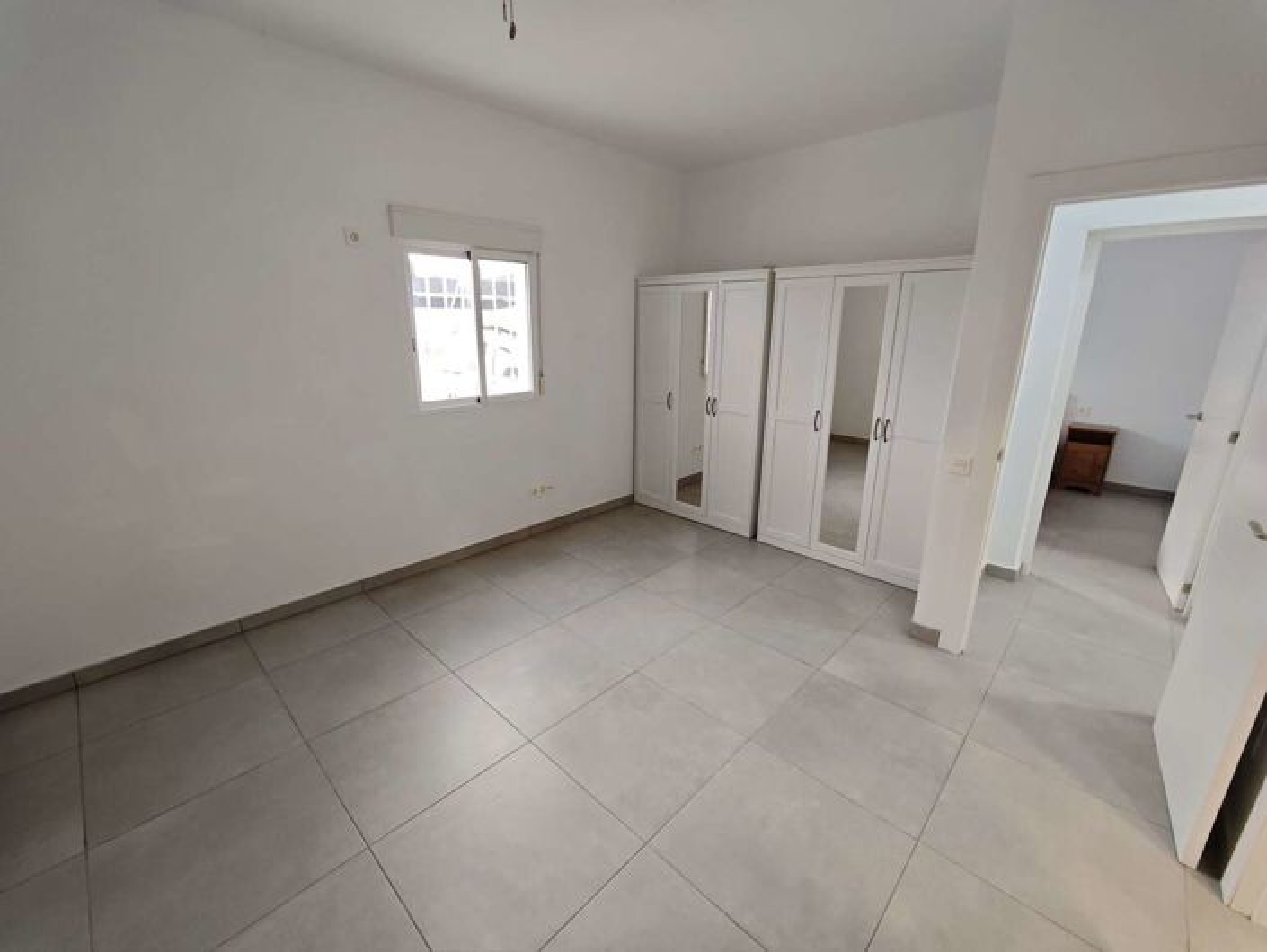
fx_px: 513
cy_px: 476
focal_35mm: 14
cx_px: 634
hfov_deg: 102.0
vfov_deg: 85.8
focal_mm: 2.16
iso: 500
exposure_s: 1/40
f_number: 2.2
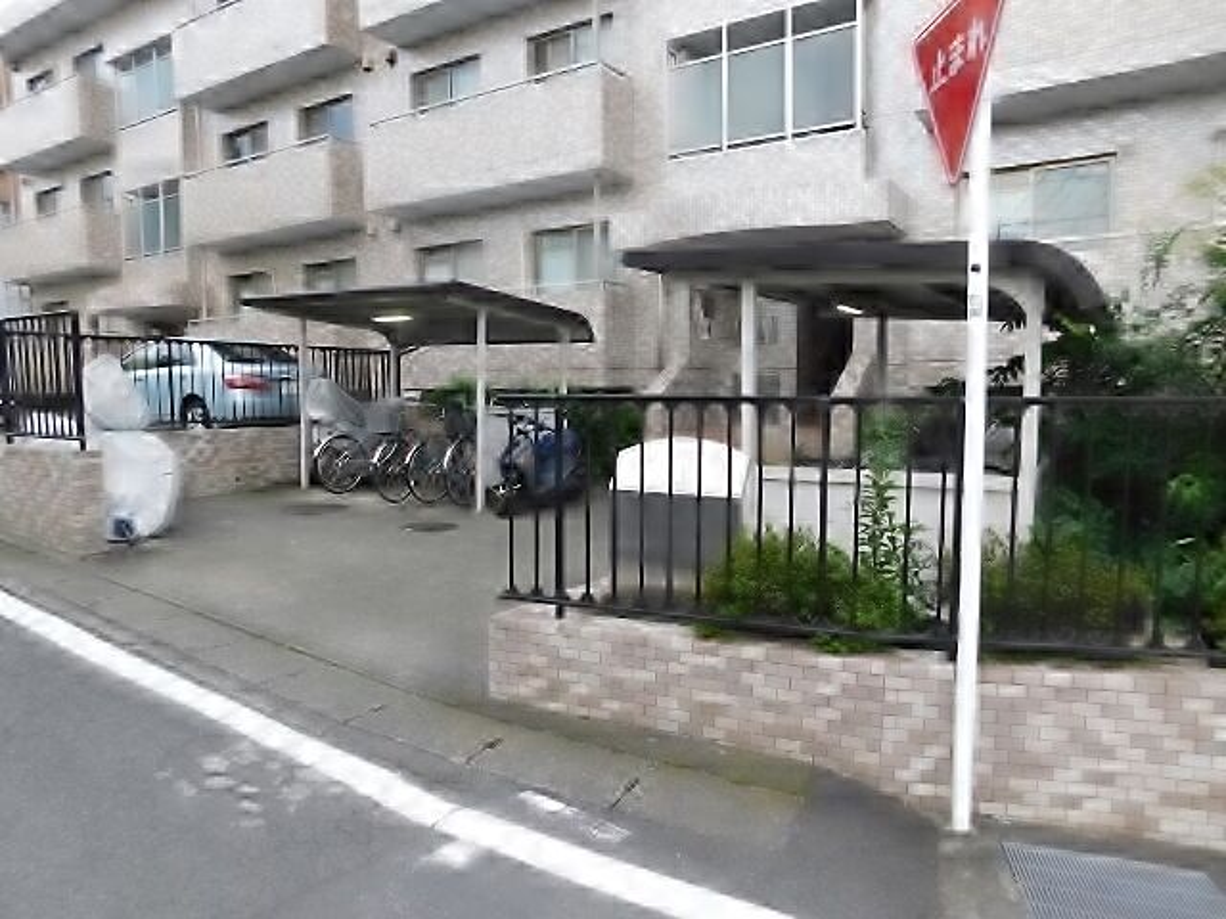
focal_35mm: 23
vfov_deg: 58.9
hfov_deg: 73.9
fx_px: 815
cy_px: 460
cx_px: 613
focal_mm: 4
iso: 125
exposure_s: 1/80
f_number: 3
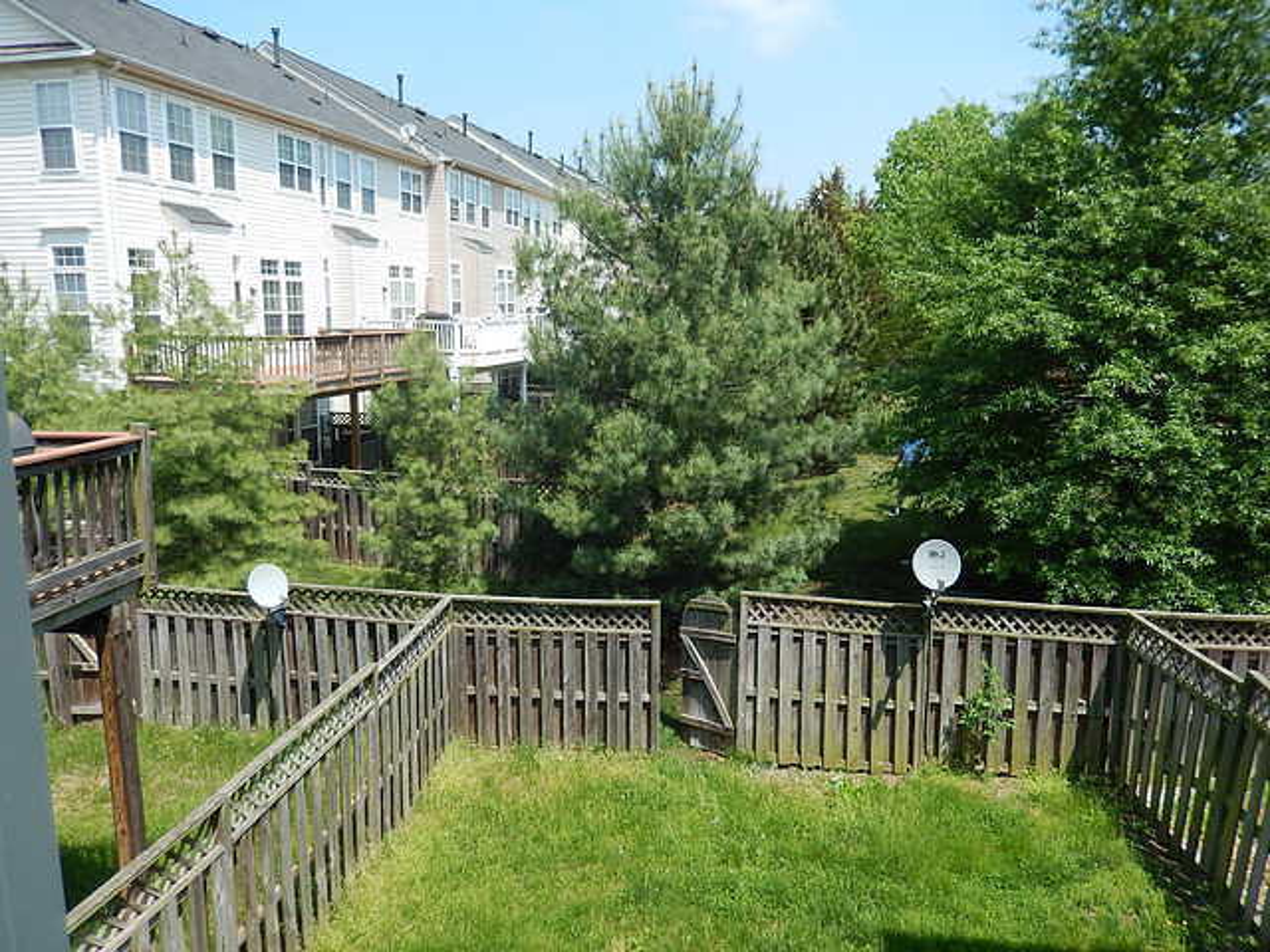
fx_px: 917
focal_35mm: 25
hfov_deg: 69.4
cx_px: 635
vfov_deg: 54.9
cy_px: 476
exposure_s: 1/800
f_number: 3.4
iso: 125
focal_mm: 4.5
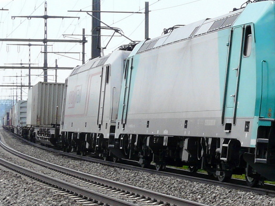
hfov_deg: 19.8
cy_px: 60
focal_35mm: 98
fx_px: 779
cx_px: 216
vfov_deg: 15.0
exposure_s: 1/320
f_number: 5.6
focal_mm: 8.3
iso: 100
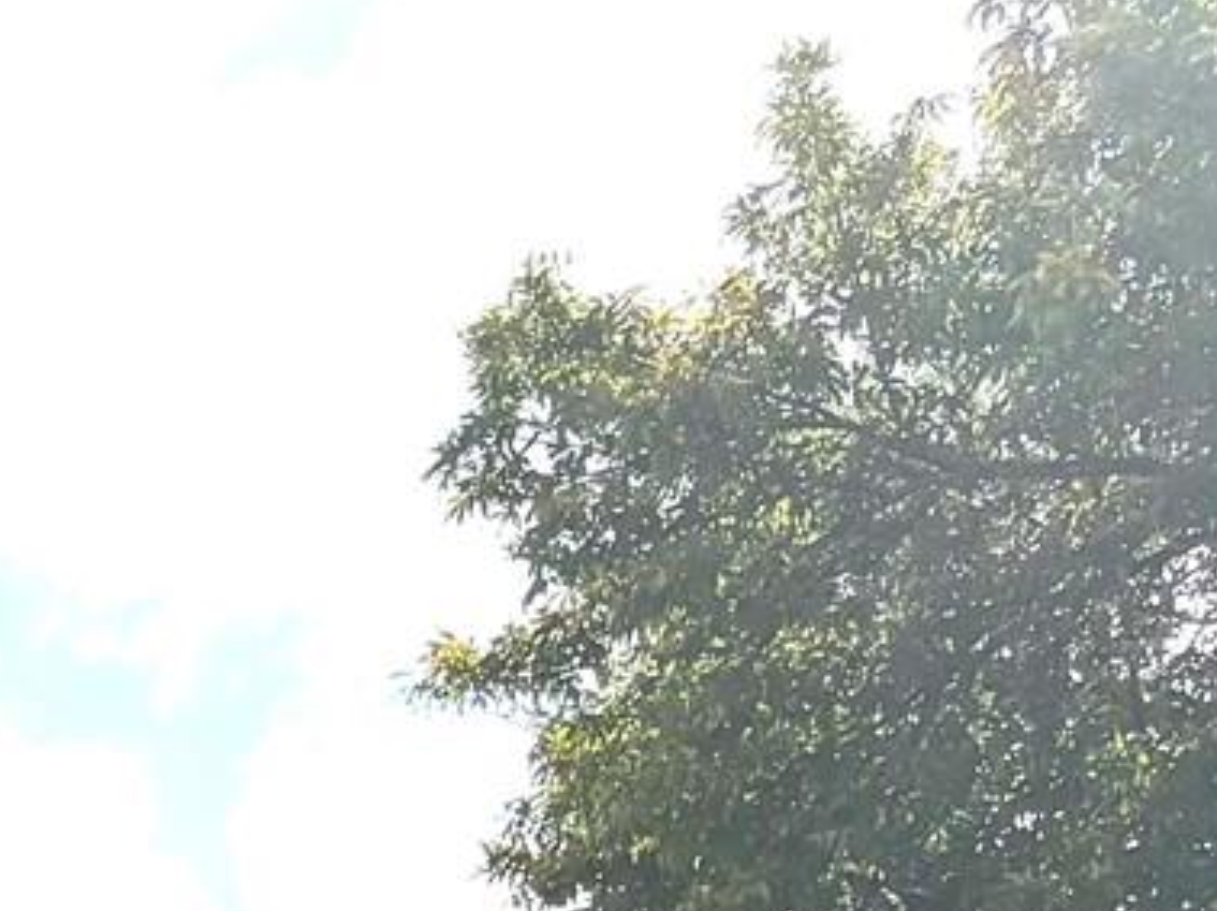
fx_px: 4954
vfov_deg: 9.1
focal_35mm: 141
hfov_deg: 11.6
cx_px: -1681
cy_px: 2401
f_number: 1.6
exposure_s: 1/6993
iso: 80
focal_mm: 5.96
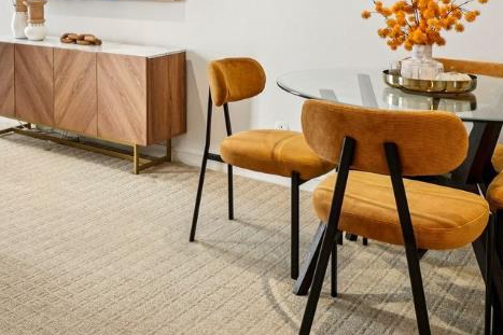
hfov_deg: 38.6
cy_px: -30
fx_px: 628
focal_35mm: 45
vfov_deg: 27.4
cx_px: -3
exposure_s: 1/30
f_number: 8
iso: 640
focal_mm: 14
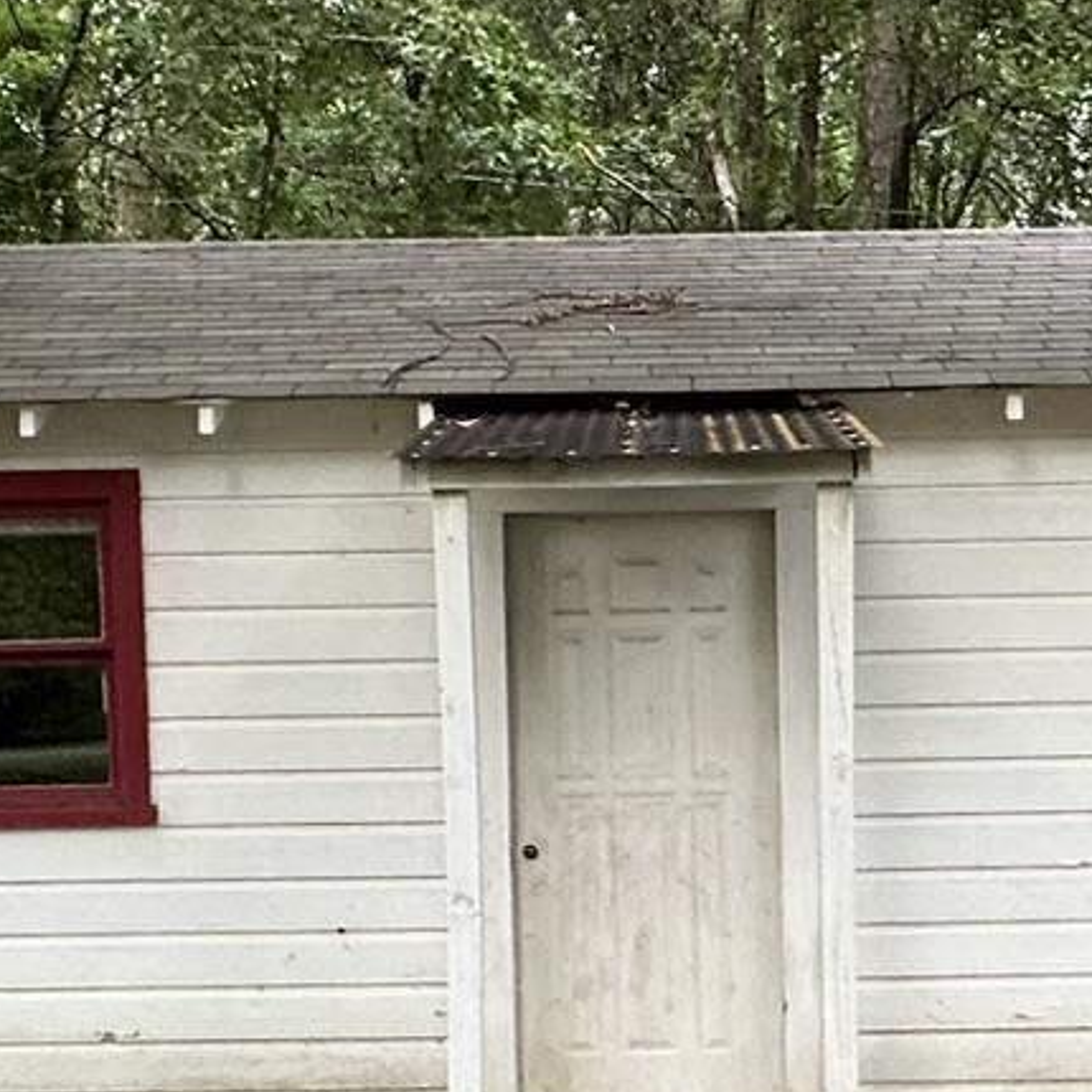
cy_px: 795
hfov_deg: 29.0
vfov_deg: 28.7
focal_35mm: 59
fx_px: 2106
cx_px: 650
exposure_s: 1/99
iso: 160
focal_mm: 2.22
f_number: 2.2
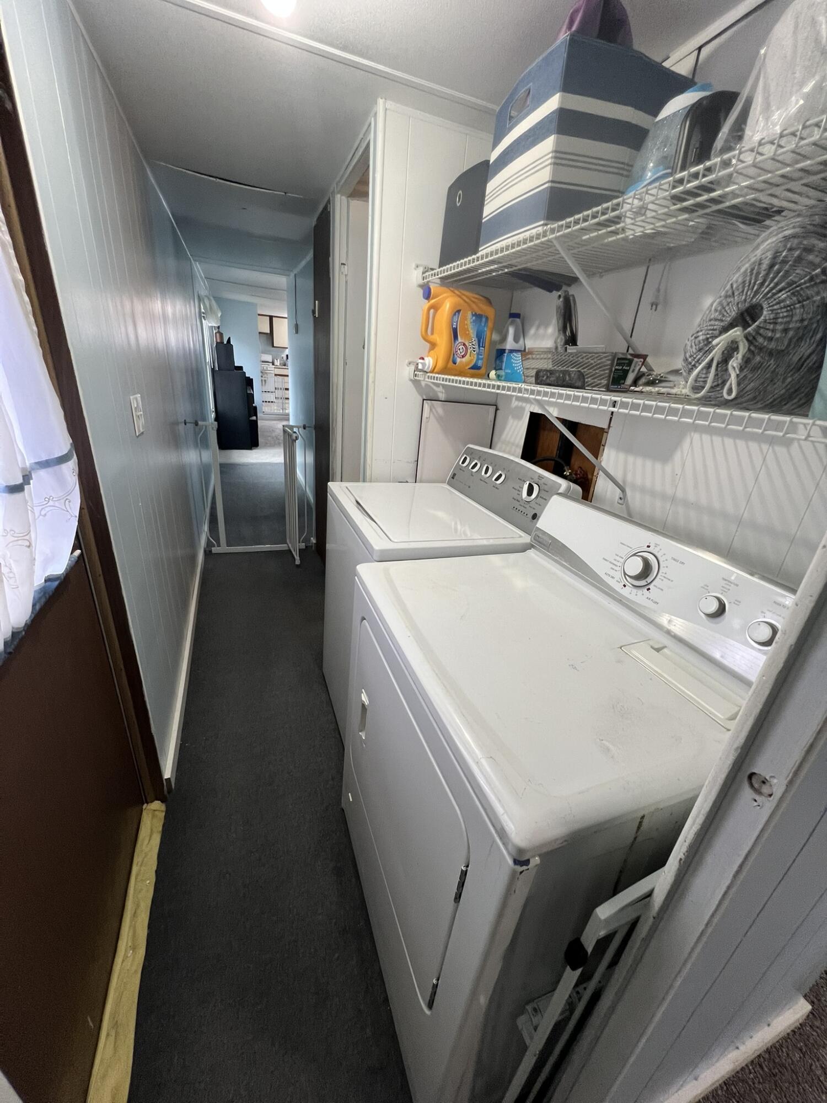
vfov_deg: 106.2
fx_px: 414
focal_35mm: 13
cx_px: 414
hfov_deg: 89.9
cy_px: 552
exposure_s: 1/60
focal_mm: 1.57
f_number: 1.8
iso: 160
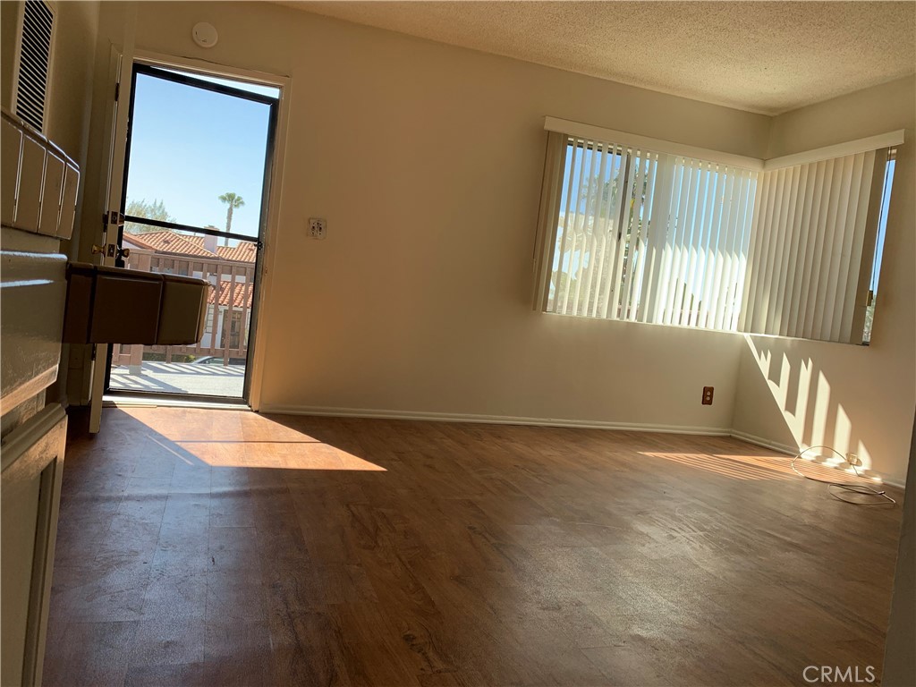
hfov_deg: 67.3
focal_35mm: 26
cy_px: 344
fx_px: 688
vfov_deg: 53.1
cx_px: 458
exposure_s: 1/455
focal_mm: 4.25
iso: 25
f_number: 1.8
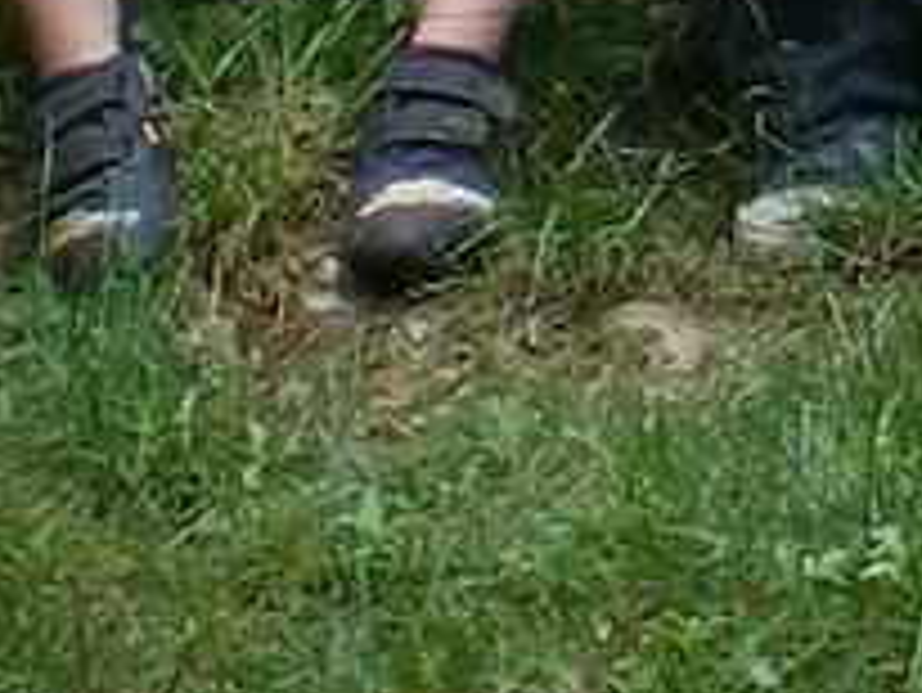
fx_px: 7649
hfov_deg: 6.6
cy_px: -770
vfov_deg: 5.1
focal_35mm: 287
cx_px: 2010
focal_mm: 6.3
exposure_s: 1/60
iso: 50
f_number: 3.1
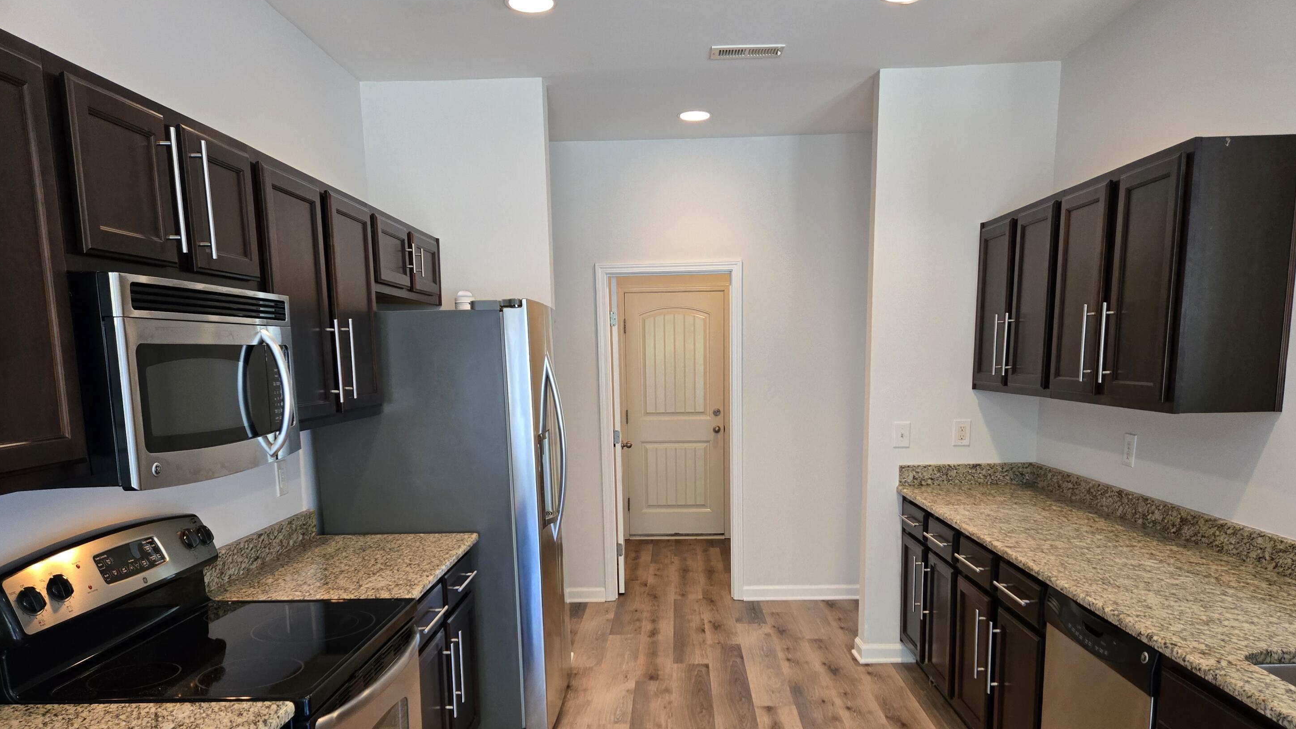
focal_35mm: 26
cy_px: 491
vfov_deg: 43.7
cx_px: 661
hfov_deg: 71.9
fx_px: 893
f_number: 1.8
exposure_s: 1/120
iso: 400
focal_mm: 5.4
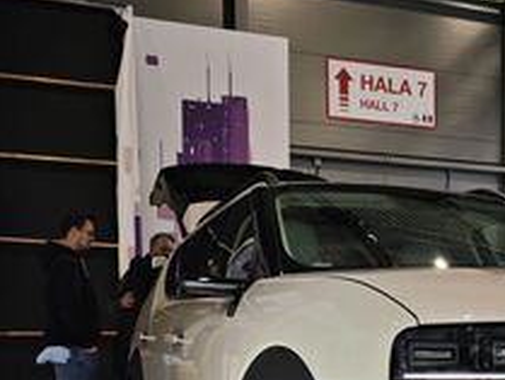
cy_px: 395
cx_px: 382
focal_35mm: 60
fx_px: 876
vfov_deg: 23.3
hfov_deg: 31.6
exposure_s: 1/100
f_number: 1.63
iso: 80
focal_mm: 8.72
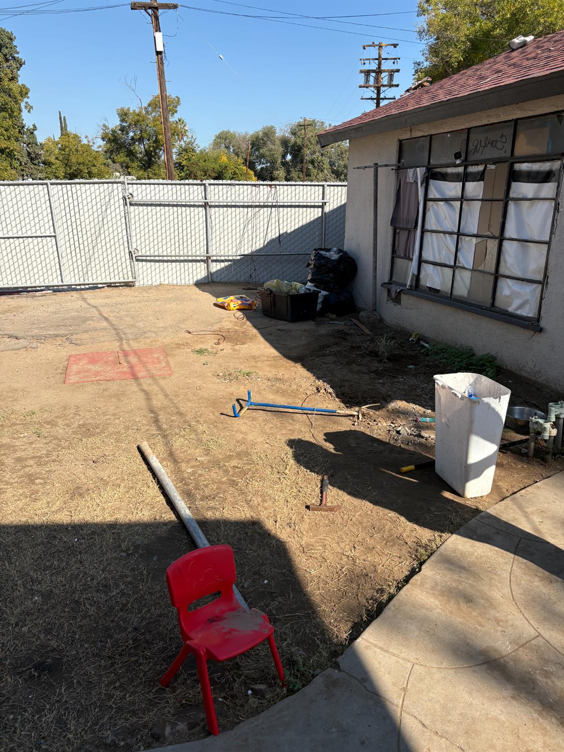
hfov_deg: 53.1
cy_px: 376
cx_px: 282
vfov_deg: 67.3
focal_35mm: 26
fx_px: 565
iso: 50
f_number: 1.6
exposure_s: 1/2985
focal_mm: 5.96
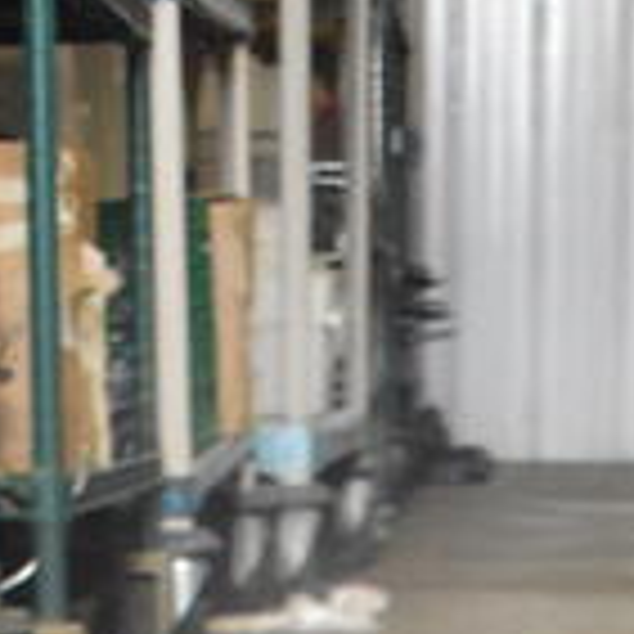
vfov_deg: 8.6
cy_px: 1963
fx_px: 3419
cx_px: 382
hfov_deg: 10.6
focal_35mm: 165
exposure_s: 1/125
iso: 2500
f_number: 3.8
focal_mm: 20
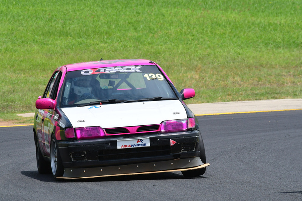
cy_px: 100
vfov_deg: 2.4
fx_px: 4783
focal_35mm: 570
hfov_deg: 3.6
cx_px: 151
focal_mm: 380
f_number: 14
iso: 640
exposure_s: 1/640
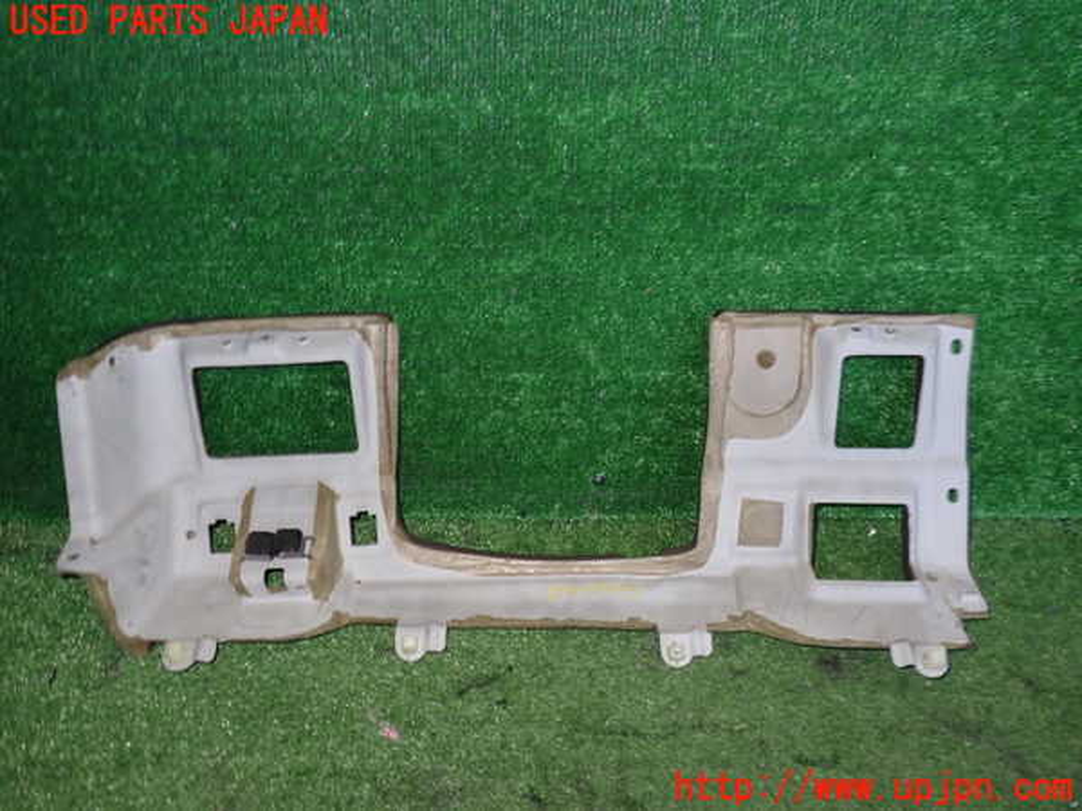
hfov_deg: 60.0
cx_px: 541
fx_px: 938
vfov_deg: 46.8
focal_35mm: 30
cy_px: 406
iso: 200
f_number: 6.3
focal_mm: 5.4
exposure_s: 1/30
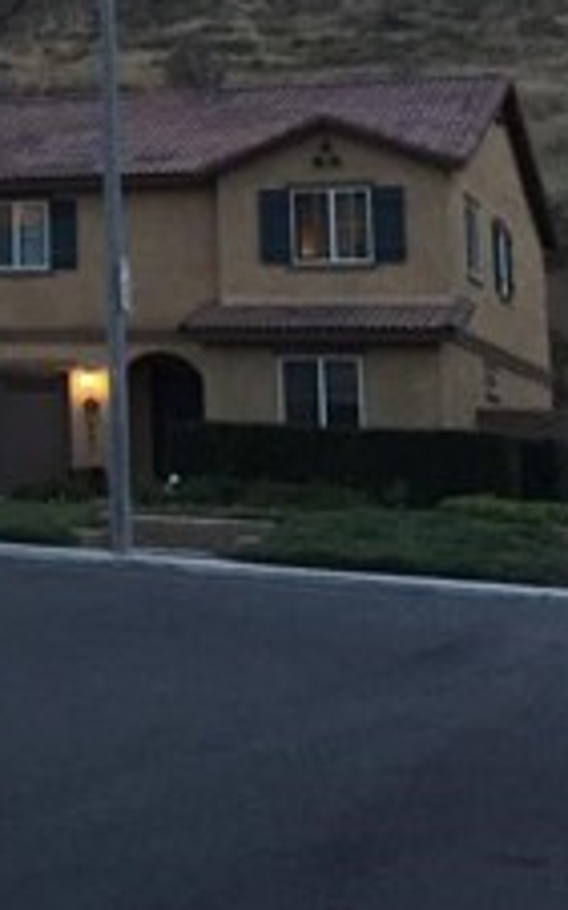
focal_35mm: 87
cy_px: 20
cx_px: -568
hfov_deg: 13.0
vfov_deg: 23.0
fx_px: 2158
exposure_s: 1/30
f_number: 2.2
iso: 100
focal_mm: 4.15
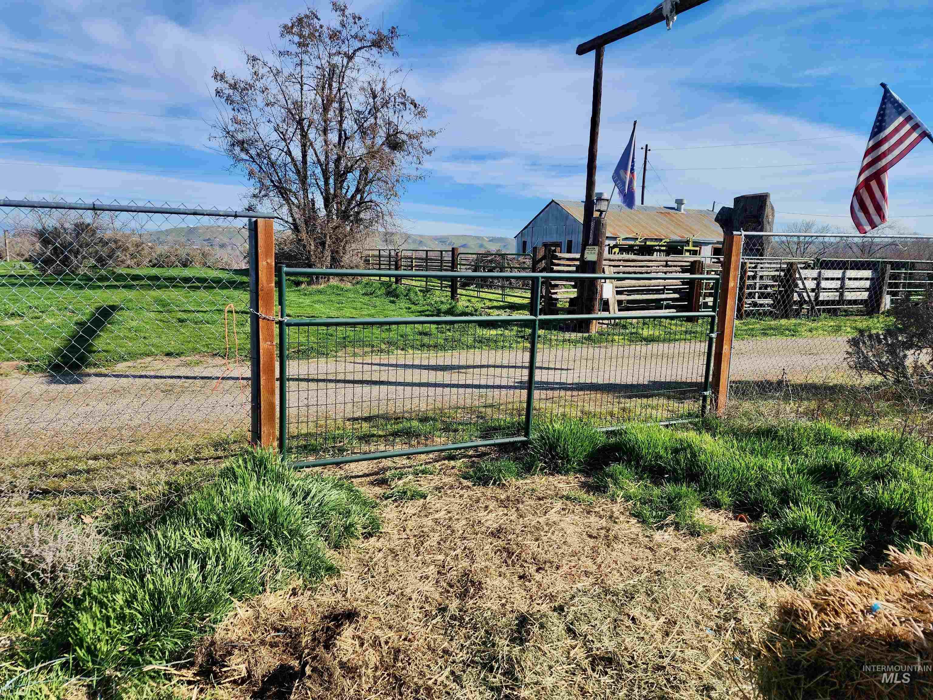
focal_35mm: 23
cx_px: 466
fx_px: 620
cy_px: 350
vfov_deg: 58.9
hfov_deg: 73.9
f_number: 1.8
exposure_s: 1/1027
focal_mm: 6.4
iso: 12
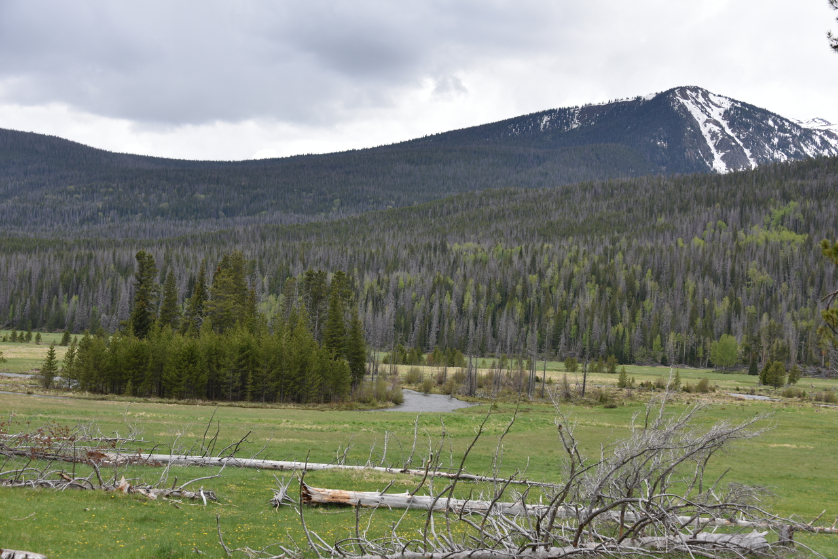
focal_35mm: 58
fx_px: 1350
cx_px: 419
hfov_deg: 34.5
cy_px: 280
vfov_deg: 23.4
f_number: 7.1
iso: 100
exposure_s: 1/200
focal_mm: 58
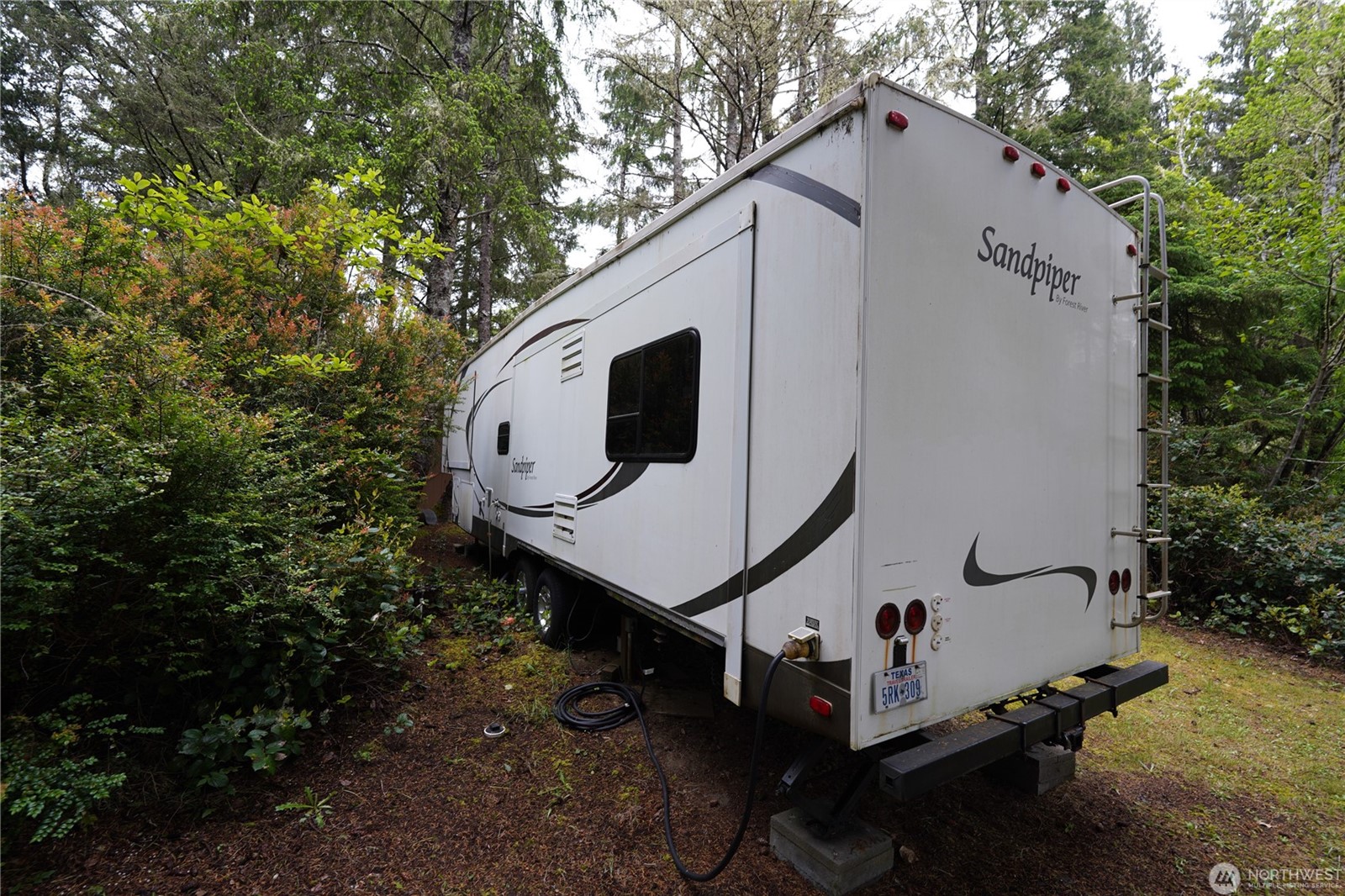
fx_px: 523
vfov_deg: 81.2
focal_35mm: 14
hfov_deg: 104.3
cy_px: 448
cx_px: 672
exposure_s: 1/40
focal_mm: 14
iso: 100
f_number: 4
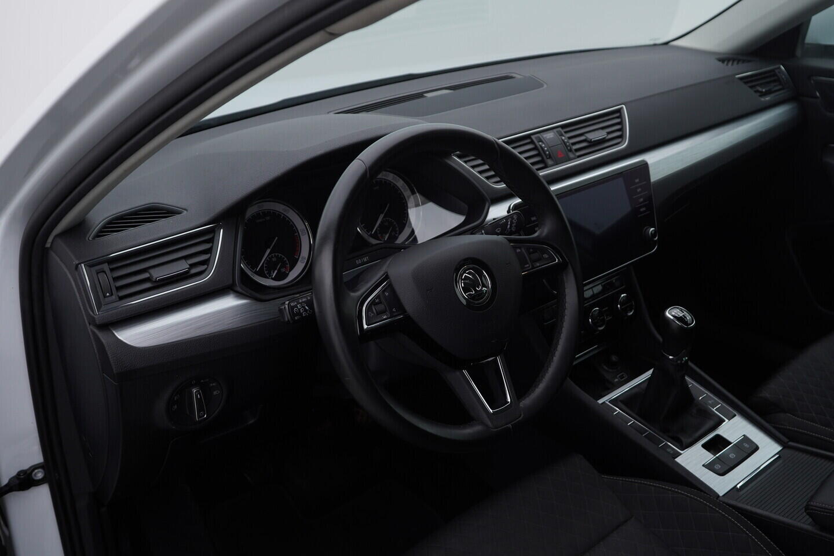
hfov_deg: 53.1
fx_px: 834
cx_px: 417
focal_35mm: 36
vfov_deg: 36.9
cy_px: 278
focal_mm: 24
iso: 125
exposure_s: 1/80
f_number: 4
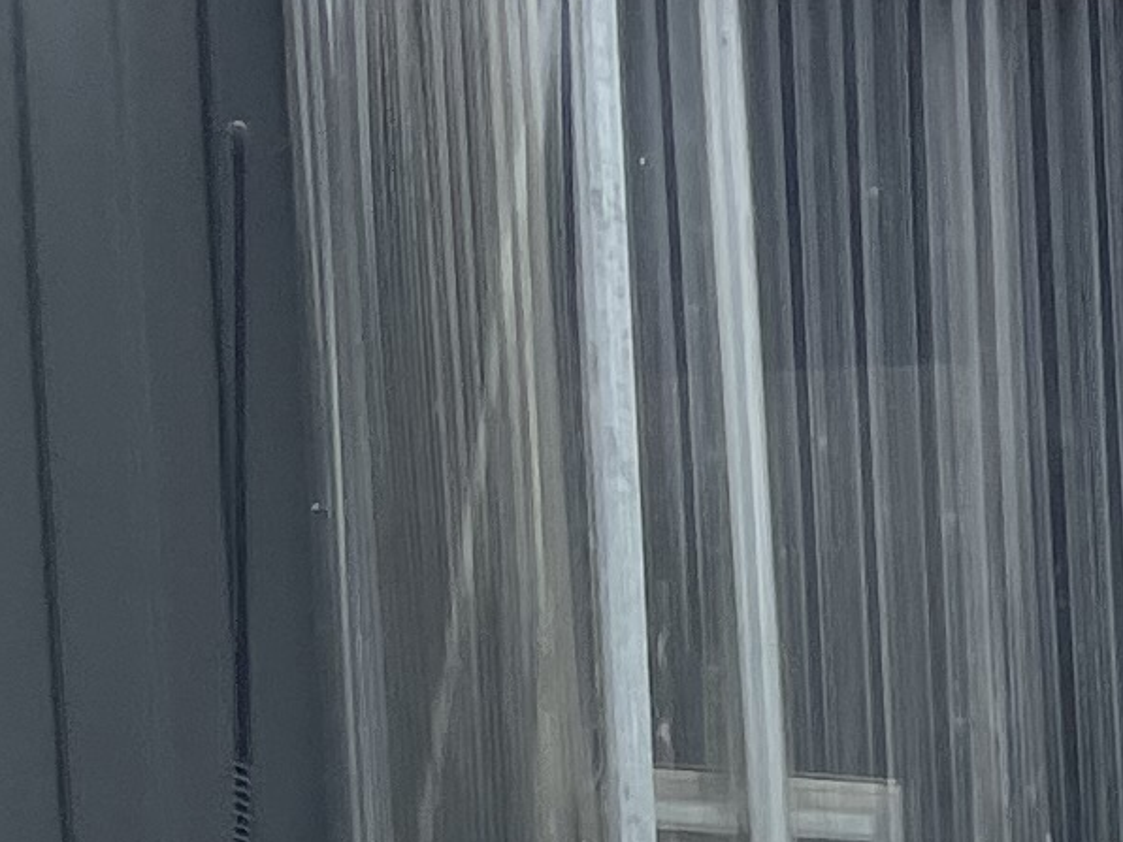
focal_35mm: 176
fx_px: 5710
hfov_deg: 9.2
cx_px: 3250
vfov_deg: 7.8
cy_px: 2014
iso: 32
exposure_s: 1/1531
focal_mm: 4.2
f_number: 1.6
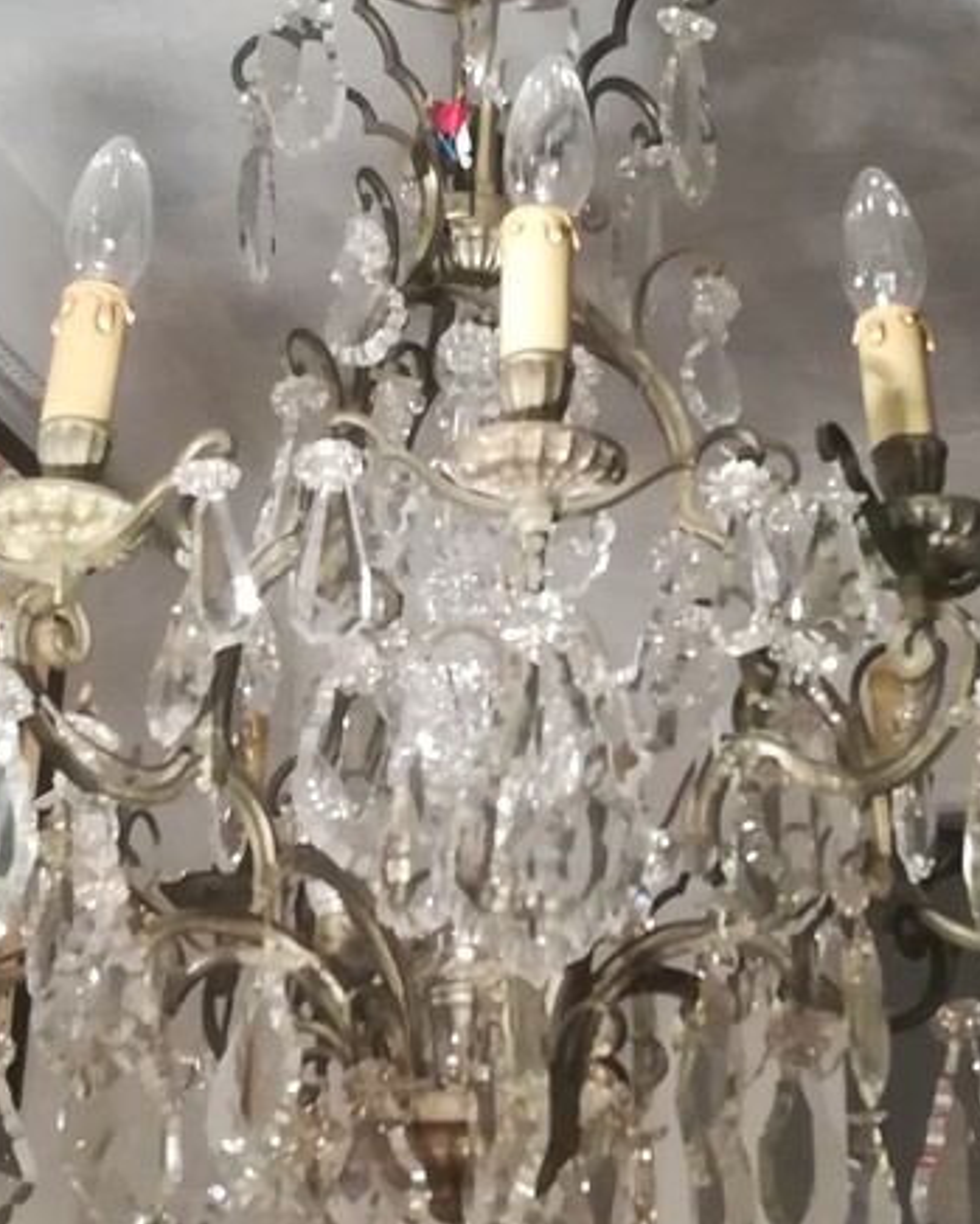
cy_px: 665
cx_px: 444
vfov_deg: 24.7
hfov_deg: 19.9
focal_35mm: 77
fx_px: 2791
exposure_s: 1/33.3
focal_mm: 3.83
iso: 320
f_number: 2.2
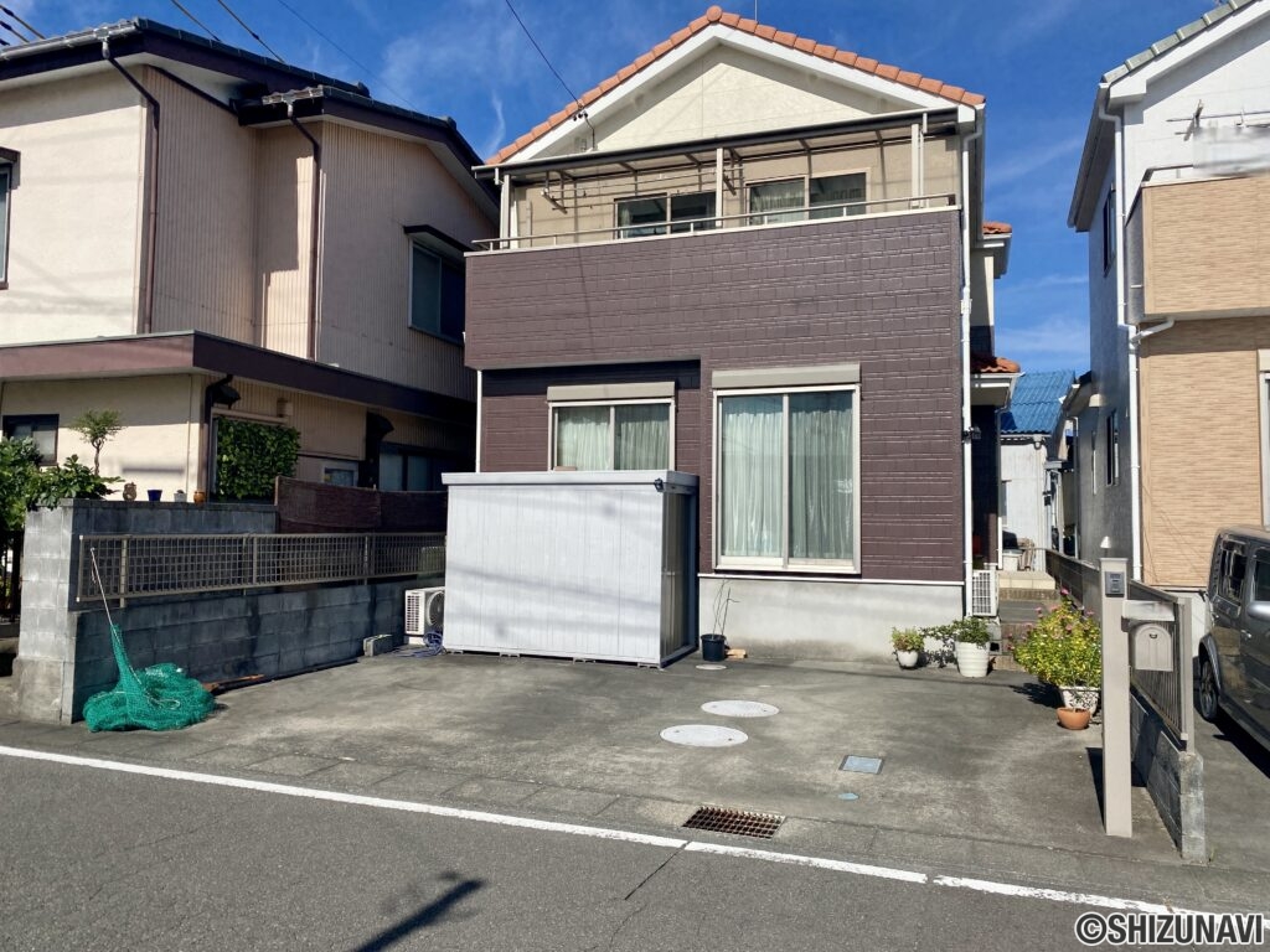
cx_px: 635
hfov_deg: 67.3
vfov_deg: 53.1
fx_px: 954
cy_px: 476
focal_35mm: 26
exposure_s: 1/4608
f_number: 1.8
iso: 32
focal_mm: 4.25
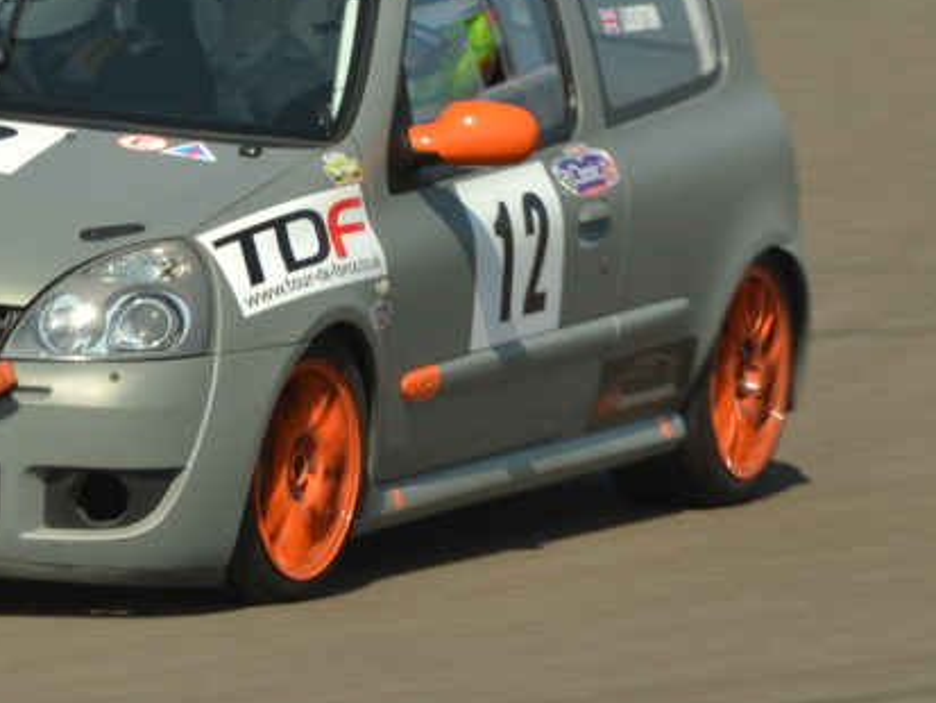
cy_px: 376
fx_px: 28968
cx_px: -92
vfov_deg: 1.4
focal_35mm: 1071
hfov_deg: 1.9
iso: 200
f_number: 20
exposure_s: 1/125
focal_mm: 300
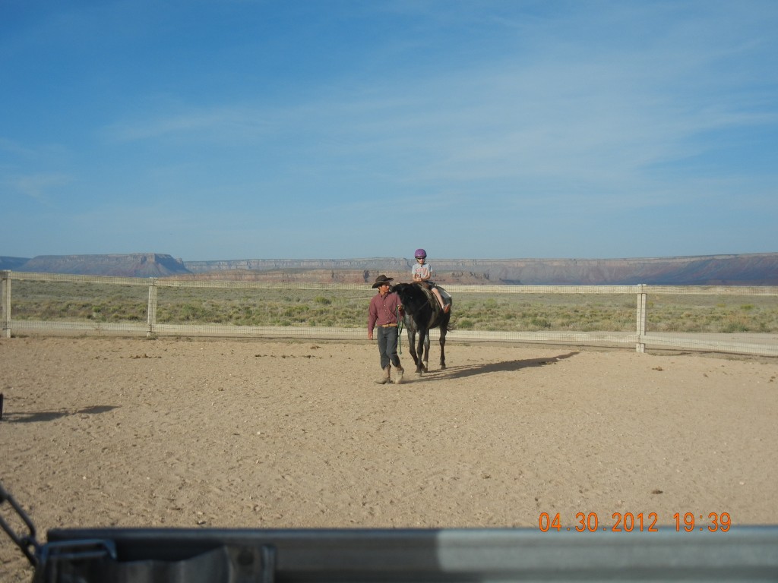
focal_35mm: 39
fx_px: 877
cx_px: 389
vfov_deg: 36.8
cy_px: 292
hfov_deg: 47.9
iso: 160
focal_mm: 7.1
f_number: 7.4
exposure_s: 1/522
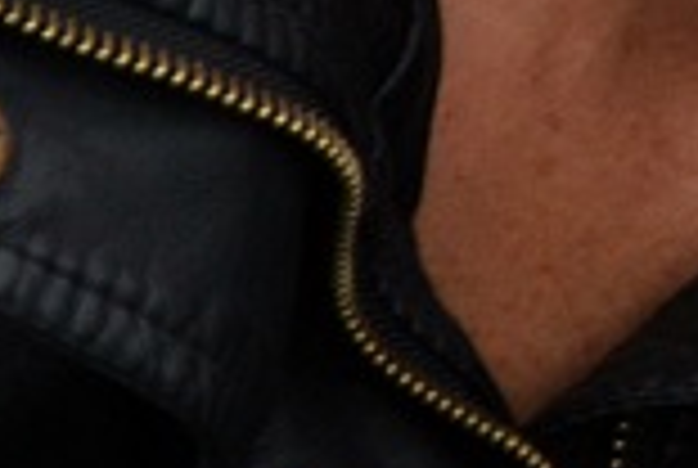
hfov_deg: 3.6
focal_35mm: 556
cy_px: -909
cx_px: 2013
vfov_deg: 2.5
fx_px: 10801
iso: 450
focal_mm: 48
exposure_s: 1/60
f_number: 5.3
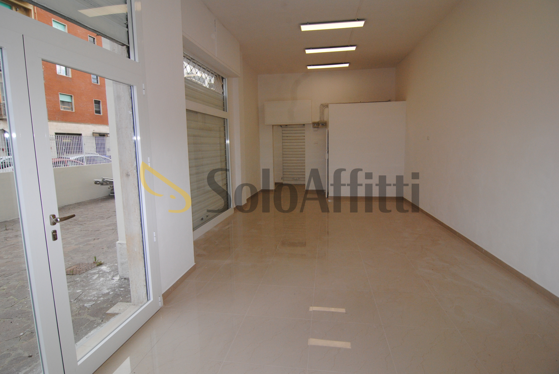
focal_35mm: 18
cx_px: 280
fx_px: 280
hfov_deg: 89.9
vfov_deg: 67.5
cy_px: 187
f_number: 8
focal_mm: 12
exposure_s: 1/200
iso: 400
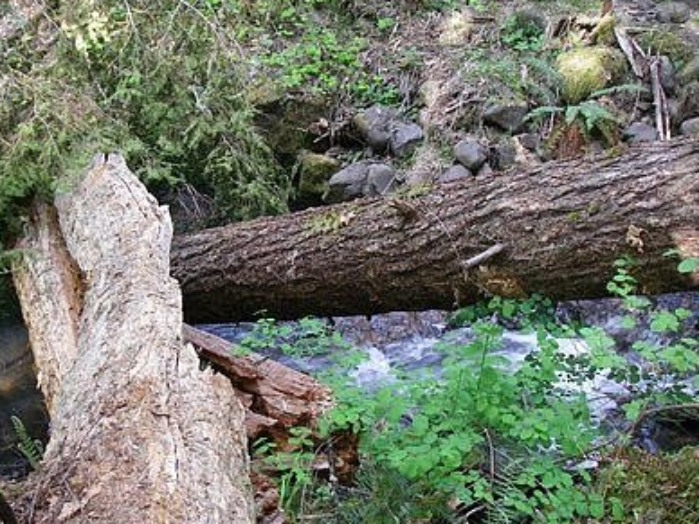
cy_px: 299
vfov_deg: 30.8
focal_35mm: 47
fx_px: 949
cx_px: 270
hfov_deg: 40.2
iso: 200
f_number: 3.3
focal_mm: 6.3
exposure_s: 1/50
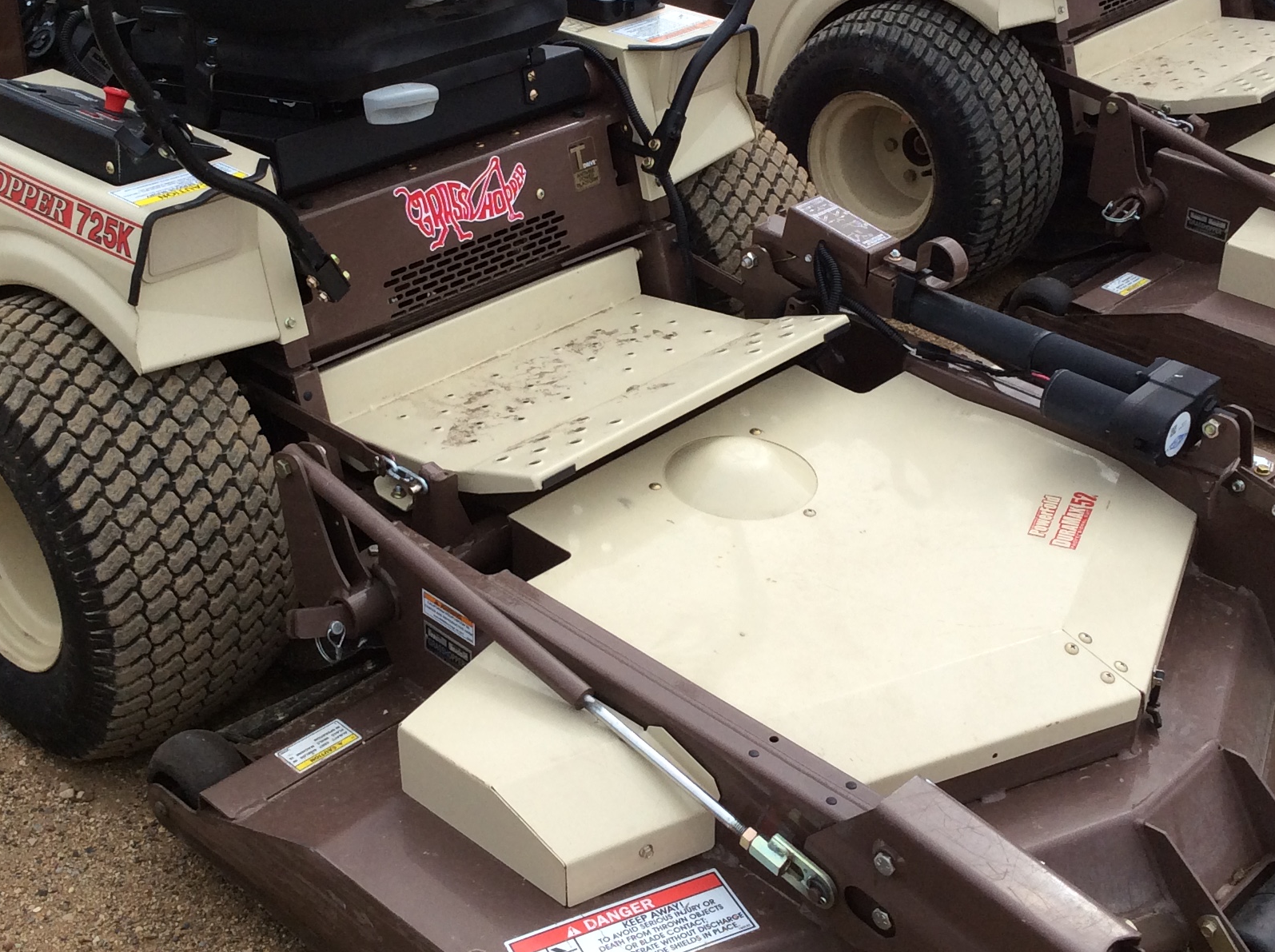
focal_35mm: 52
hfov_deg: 36.9
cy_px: 357
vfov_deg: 27.9
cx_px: 621
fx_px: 1912
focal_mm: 3.3
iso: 32
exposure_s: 1/1362
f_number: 2.4
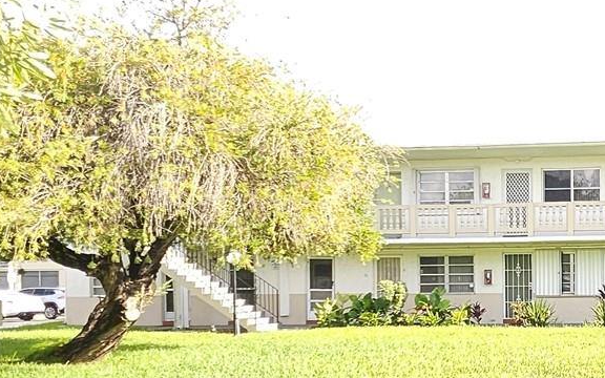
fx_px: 808
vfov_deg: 25.8
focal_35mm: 49
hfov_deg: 34.7
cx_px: 684
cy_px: 313
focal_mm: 1.74
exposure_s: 1/270
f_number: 2.2
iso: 40
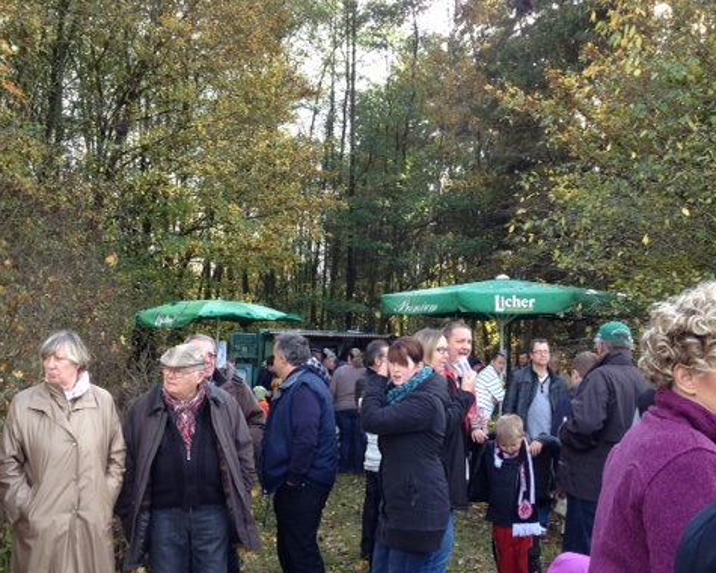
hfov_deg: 40.3
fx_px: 975
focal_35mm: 46
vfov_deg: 32.6
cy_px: 359
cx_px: 363
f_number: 2.4
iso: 50
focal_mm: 4.28
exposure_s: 1/157
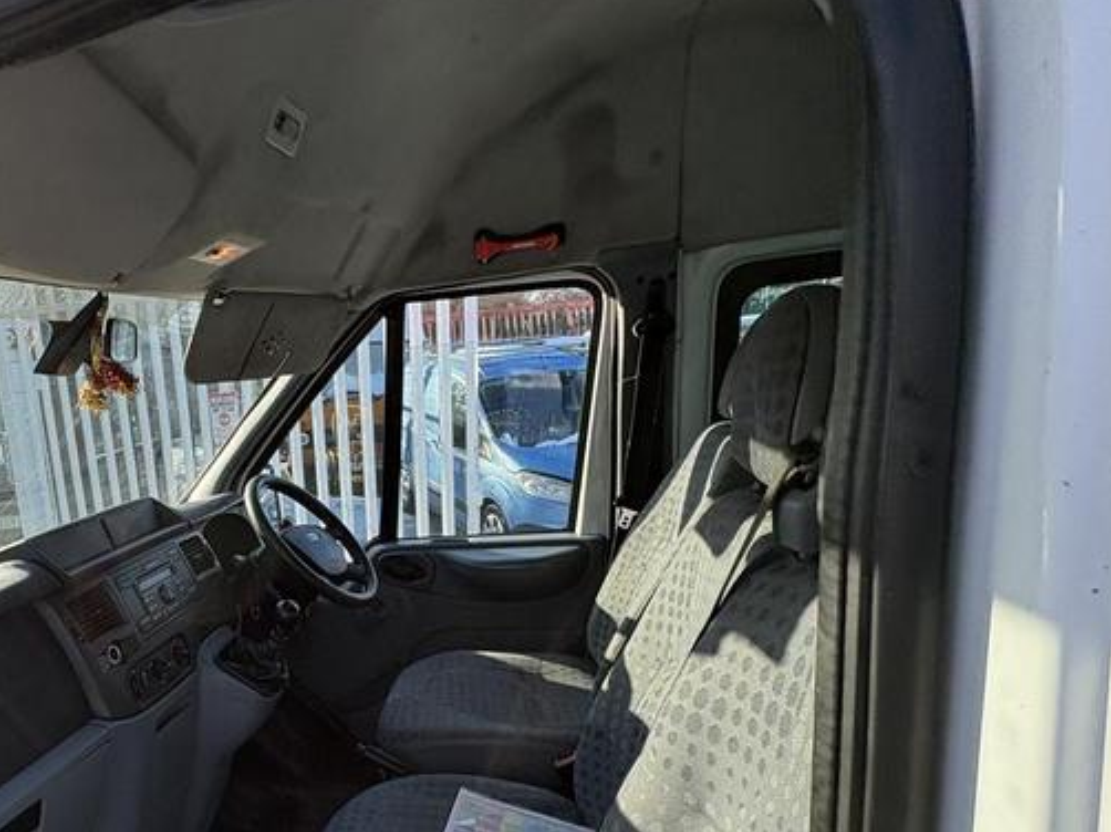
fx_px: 802
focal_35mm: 25
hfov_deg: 65.2
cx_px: 277
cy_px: 586
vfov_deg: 53.2
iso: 64
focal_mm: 2.22
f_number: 2.2
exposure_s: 1/485
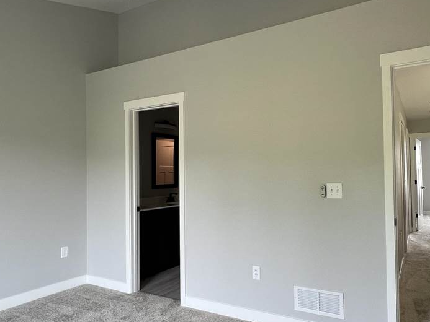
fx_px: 298
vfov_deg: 56.8
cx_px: 258
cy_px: 170
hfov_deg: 70.8
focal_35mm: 24
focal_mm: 1.57
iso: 64
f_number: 1.8
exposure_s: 1/99
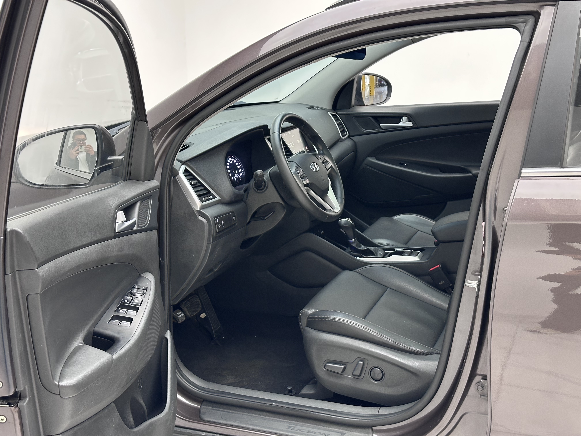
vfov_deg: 30.3
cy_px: 218
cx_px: 290
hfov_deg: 39.7
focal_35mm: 48
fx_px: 806
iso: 160
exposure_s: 1/50
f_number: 1.78
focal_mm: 6.86
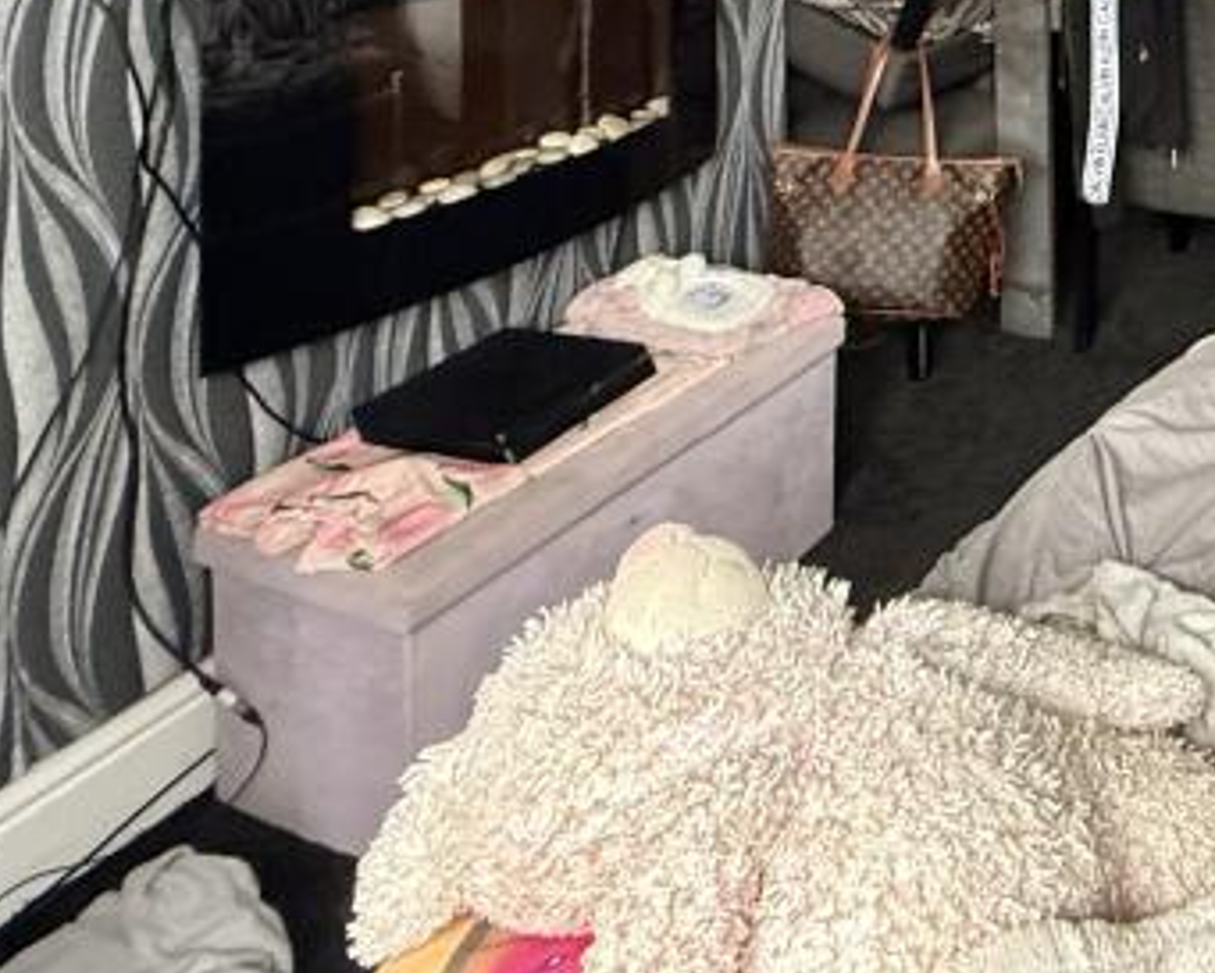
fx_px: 1475
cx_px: 1400
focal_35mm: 41
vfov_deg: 28.8
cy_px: -335
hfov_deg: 36.4
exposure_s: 1/60
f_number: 2.2
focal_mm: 2.22
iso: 400
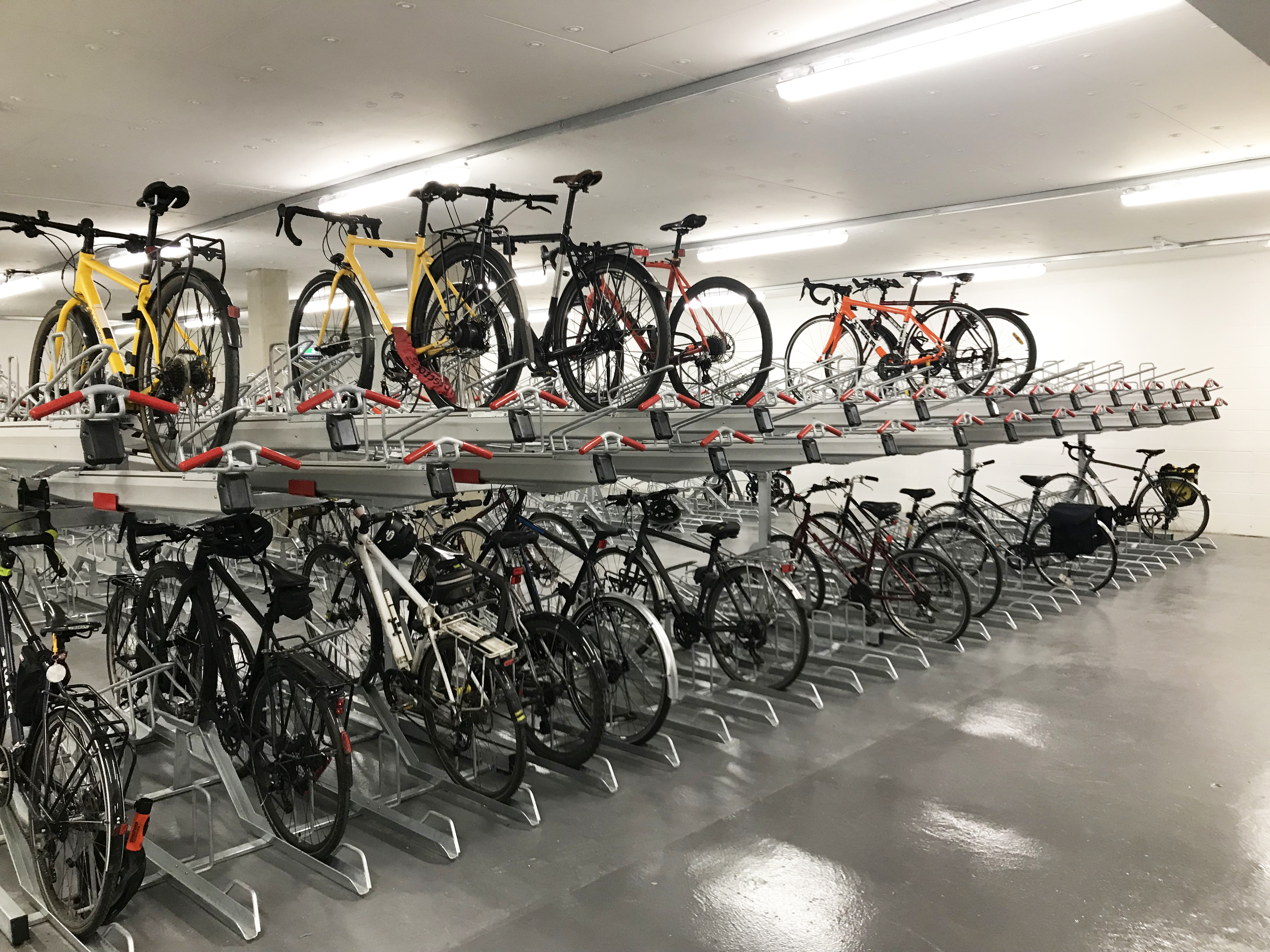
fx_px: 1027
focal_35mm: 28
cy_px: 476
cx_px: 635
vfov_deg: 49.7
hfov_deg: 63.4
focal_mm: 3.99
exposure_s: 1/33
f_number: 1.8
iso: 40
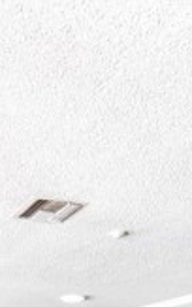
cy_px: 382
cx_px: -30
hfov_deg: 21.7
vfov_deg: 30.1
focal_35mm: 56
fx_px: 468
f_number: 3.2
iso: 400
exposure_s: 1/40
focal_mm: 14
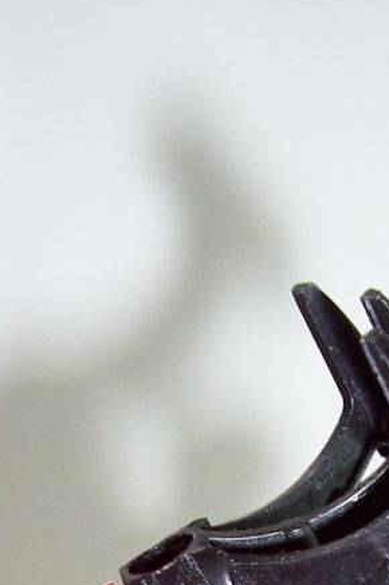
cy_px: 796
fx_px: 1721
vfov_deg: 17.8
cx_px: 207
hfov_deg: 12.9
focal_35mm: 106
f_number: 2.8
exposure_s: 1/60
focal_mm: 5.6
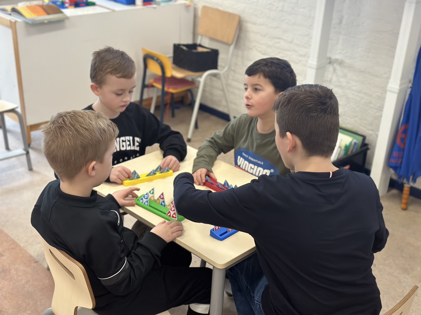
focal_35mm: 48
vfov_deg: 30.3
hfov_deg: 39.7
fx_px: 584
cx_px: 210
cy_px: 158
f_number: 1.78
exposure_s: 1/56
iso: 400
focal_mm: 6.86
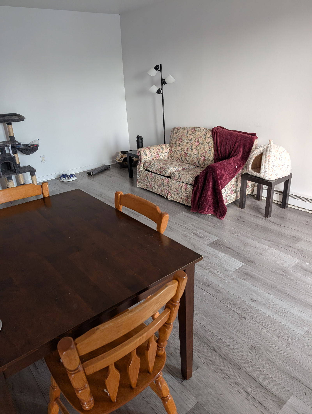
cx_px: 156
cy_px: 207
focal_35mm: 24
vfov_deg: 71.5
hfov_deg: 56.9
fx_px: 288
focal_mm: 6.9
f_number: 1.68
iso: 151
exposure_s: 1/40
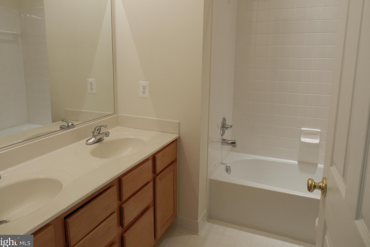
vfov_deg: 47.8
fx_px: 277
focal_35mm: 27
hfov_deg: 67.4
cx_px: 179
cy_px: 106
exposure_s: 1/40
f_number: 3
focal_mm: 4.5
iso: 80
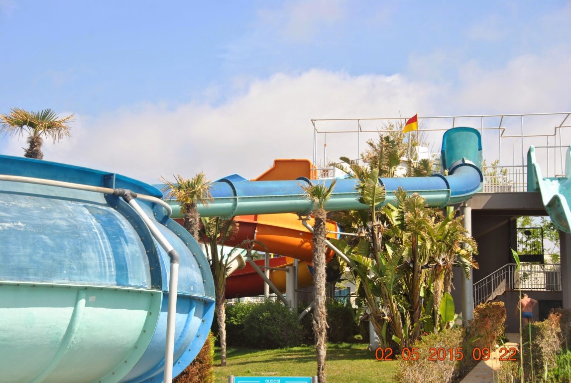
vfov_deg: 17.5
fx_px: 1239
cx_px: 286
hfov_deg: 26.0
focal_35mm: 78
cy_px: 192
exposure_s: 1/250
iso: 100
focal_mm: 52
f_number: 7.1
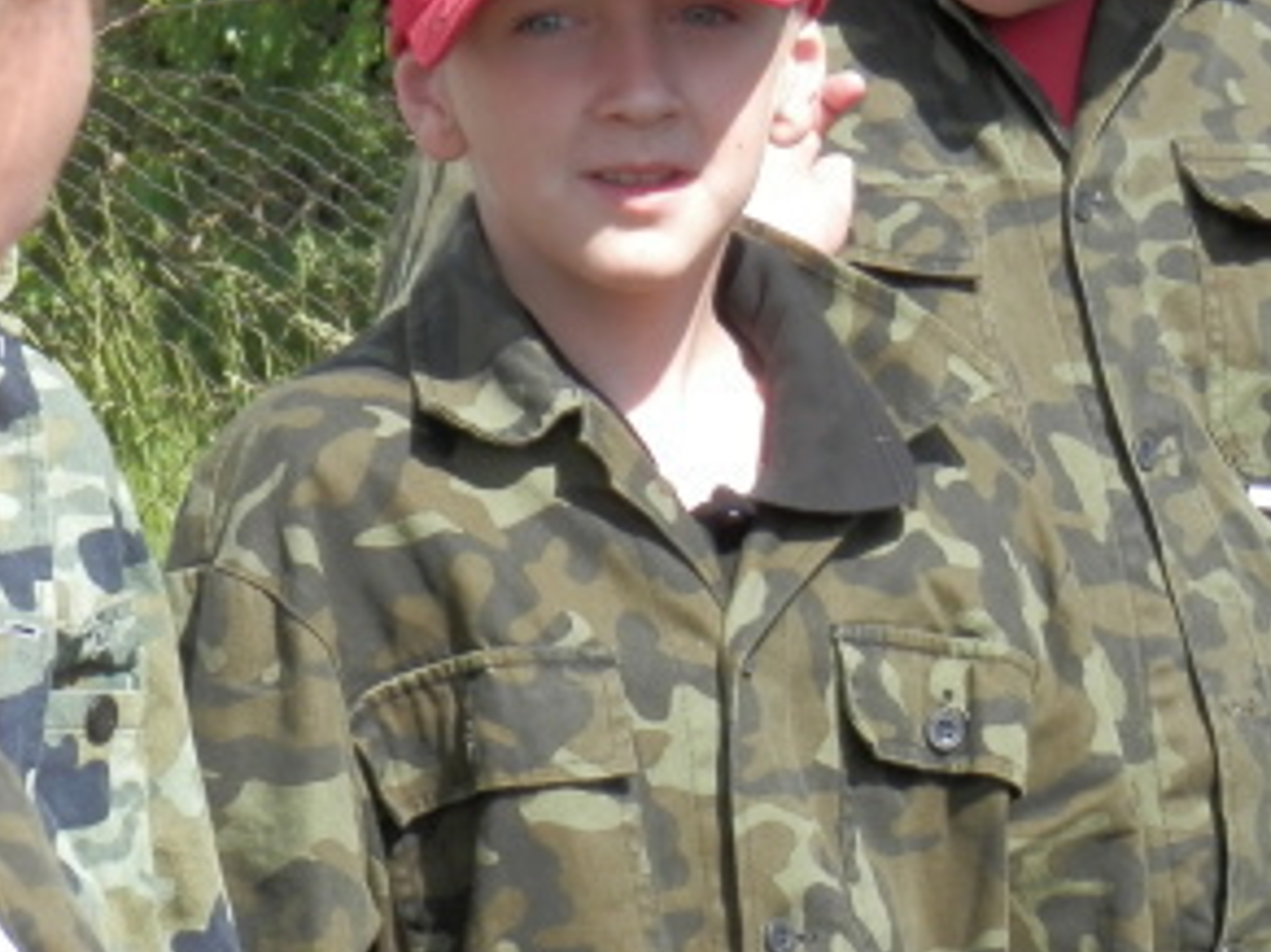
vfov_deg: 5.0
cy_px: 347
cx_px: 66
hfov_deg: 6.7
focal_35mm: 295
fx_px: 10827
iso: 80
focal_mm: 20.9
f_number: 5.2
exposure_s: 1/200
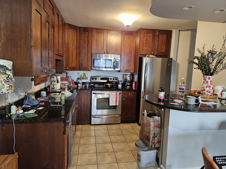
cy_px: 84
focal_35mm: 23
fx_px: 150
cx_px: 113
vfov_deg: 58.9
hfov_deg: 73.9
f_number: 1.8
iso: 1000
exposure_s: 1/120
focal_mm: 5.4
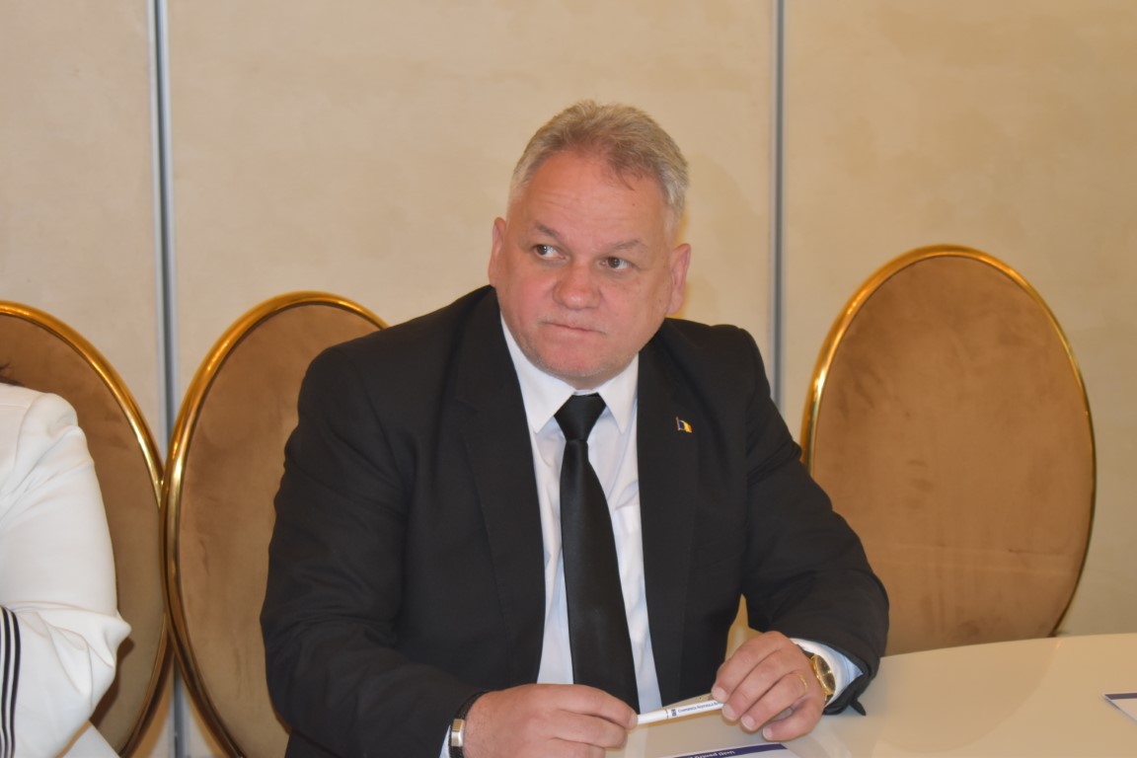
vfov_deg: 17.5
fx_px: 2463
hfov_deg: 26.0
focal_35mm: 78
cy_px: 379
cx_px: 568
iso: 800
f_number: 5.6
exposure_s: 1/60
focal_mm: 52
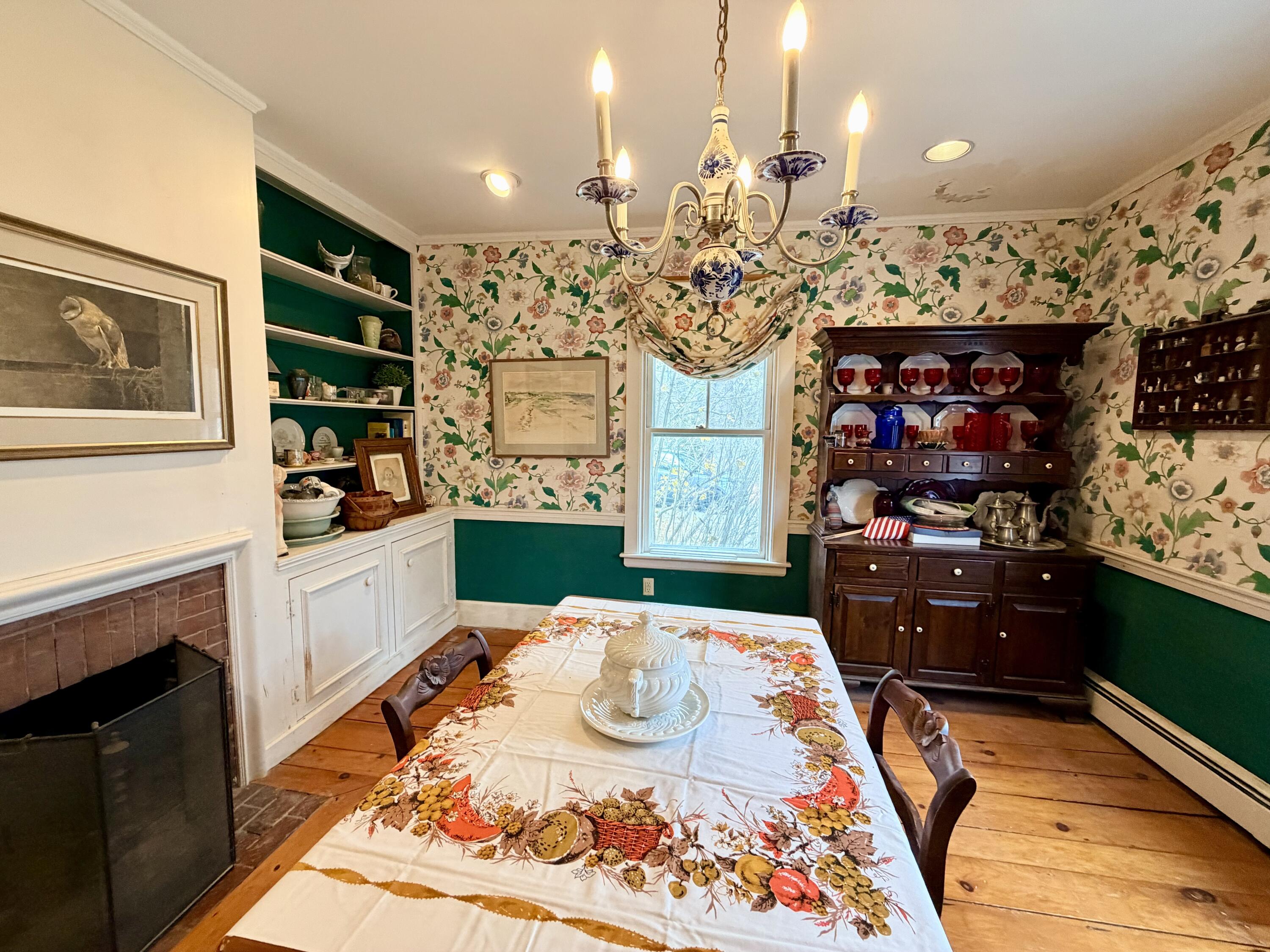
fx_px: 514
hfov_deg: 102.1
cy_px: 476
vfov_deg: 85.7
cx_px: 635
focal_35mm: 14
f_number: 2.2
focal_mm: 2.22
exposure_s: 1/60
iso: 400
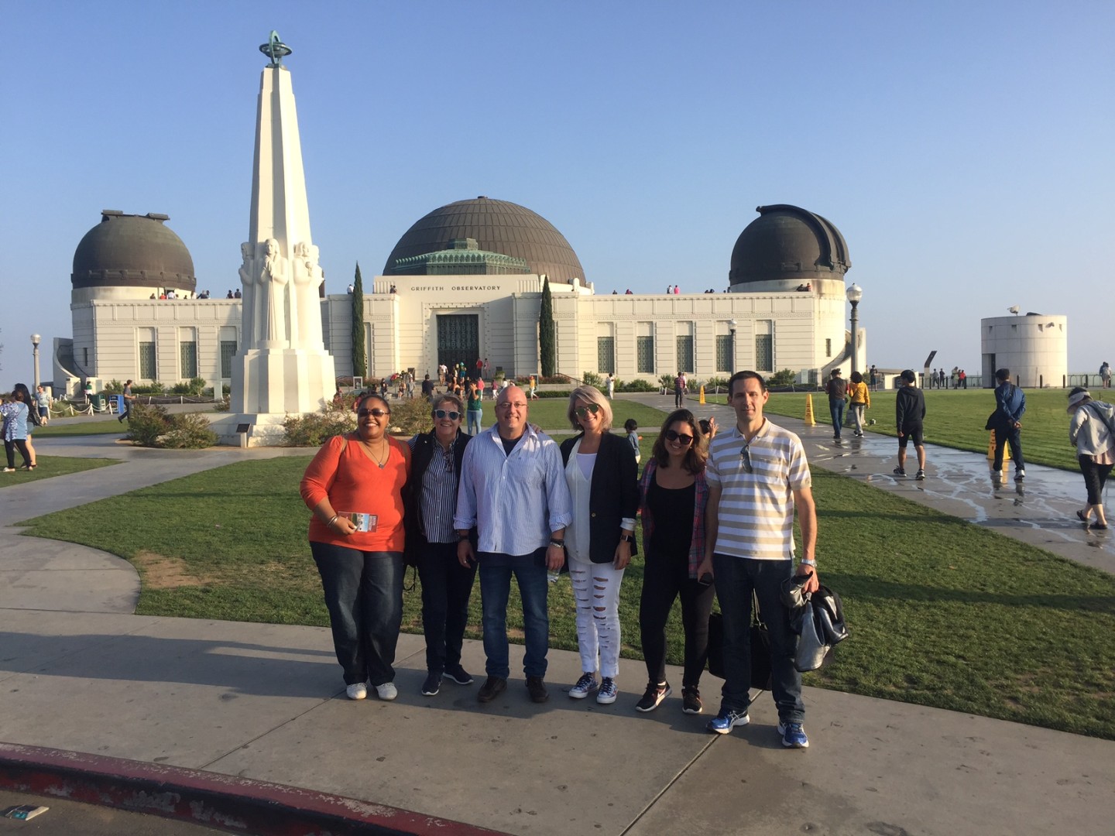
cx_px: 558
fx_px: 934
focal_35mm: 29
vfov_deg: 48.2
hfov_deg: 61.7
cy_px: 418
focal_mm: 4.15
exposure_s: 1/1014
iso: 32
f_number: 2.2
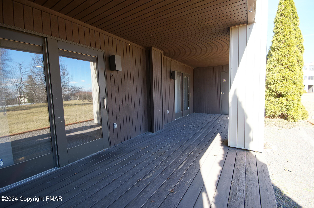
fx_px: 131
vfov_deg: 77.1
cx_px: 157
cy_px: 104
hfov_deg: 100.5
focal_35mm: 15
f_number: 9
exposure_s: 1/20
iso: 100
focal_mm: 10
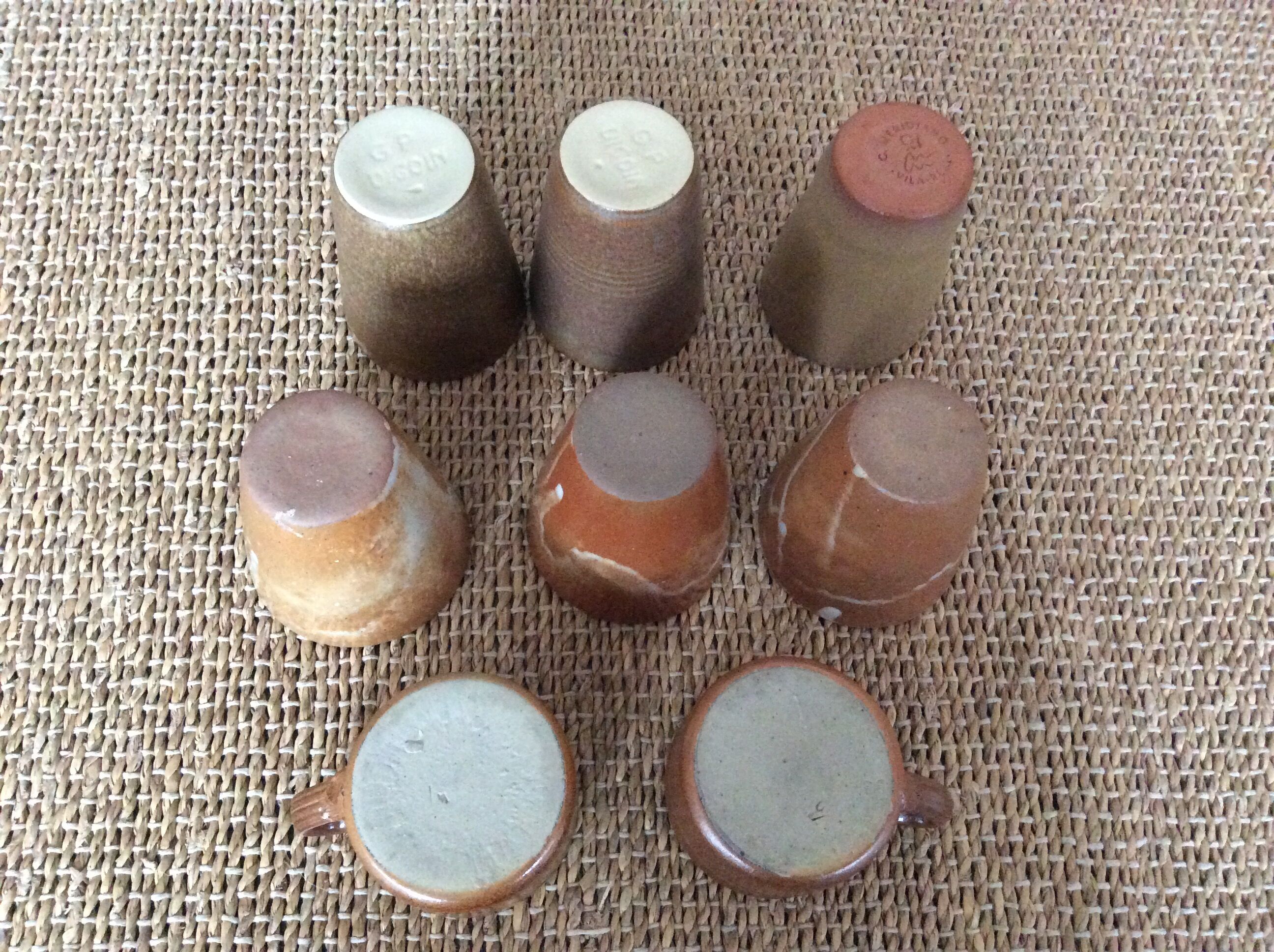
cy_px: 476
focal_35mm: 32
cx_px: 637
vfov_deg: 44.1
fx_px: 1176
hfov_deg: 56.9
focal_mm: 3.3
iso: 400
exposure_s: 1/17
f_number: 2.4
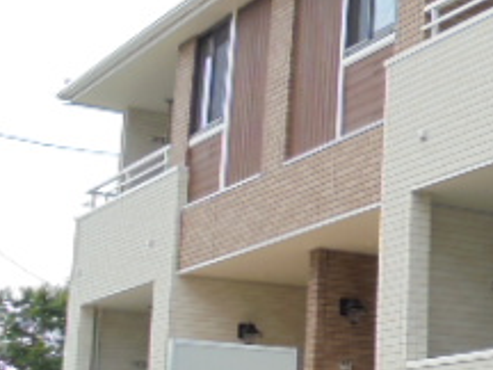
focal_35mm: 86
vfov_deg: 17.2
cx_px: 687
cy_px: 190
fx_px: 1225
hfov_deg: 20.3
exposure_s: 1/320
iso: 100
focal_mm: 5.3
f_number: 3.7
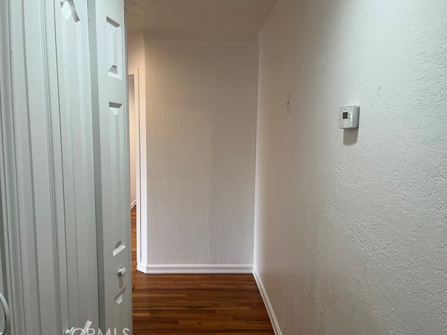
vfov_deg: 51.4
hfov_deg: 65.3
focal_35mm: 27
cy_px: 171
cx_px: 217
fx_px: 349
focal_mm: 5.1
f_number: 1.6
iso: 100
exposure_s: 1/60
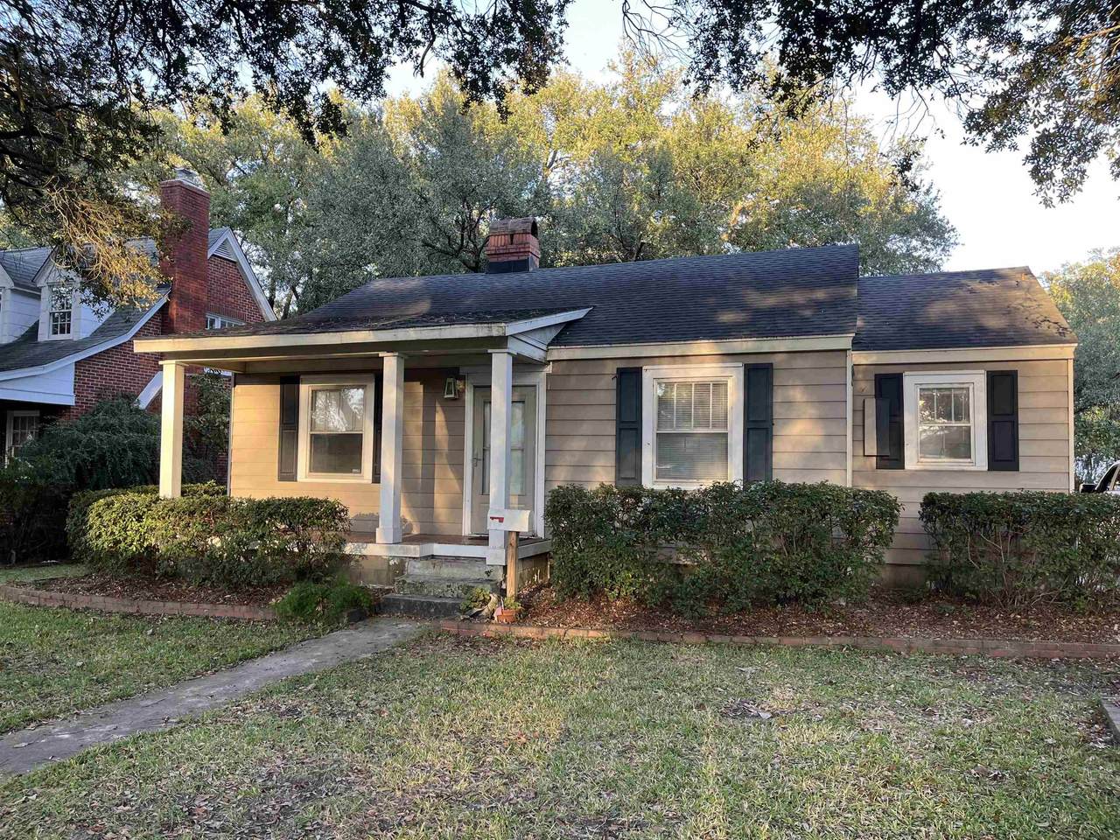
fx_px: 841
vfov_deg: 53.1
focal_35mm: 26
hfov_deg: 67.3
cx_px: 560
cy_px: 420
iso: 40
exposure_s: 1/122
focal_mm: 5.1
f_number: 1.6
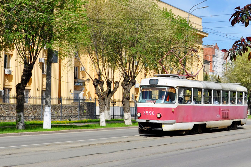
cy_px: 39
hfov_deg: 32.2
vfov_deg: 22.0
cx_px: 190
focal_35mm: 61
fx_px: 425
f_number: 8
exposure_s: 1/500
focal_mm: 22
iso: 200
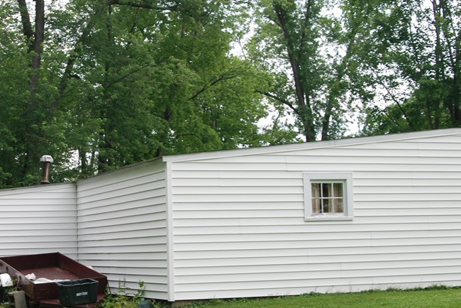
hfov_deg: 28.1
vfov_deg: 19.4
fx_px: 897
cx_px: 80
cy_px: 198
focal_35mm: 70
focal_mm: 28
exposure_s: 1/100
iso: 400
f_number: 5
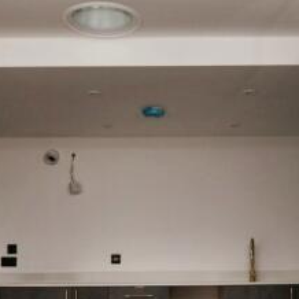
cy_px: 290
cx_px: 167
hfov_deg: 28.6
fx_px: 586
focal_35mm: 60
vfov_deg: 27.2
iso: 200
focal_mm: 15
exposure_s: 1/60
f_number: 9
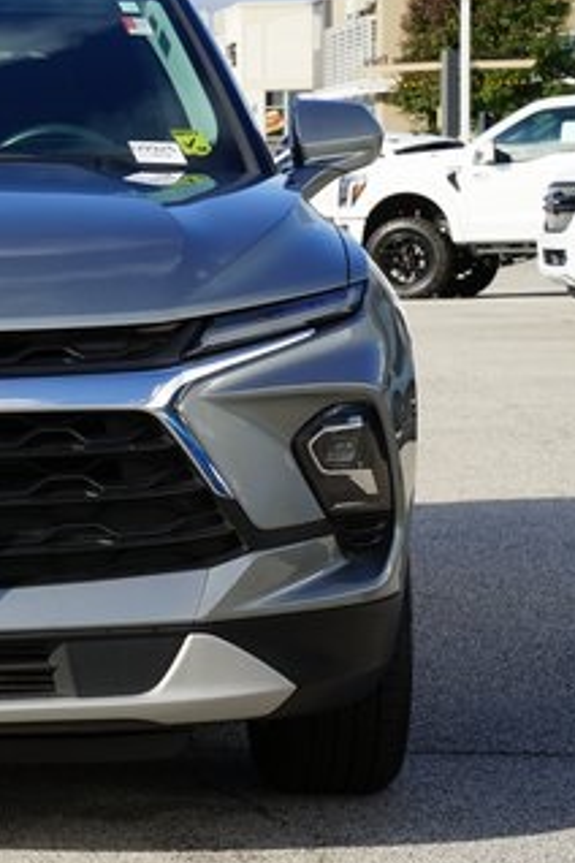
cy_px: 365
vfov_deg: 14.5
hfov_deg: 9.6
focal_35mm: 141
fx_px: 3378
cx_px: -133
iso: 100
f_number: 11
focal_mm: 70
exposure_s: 1/100
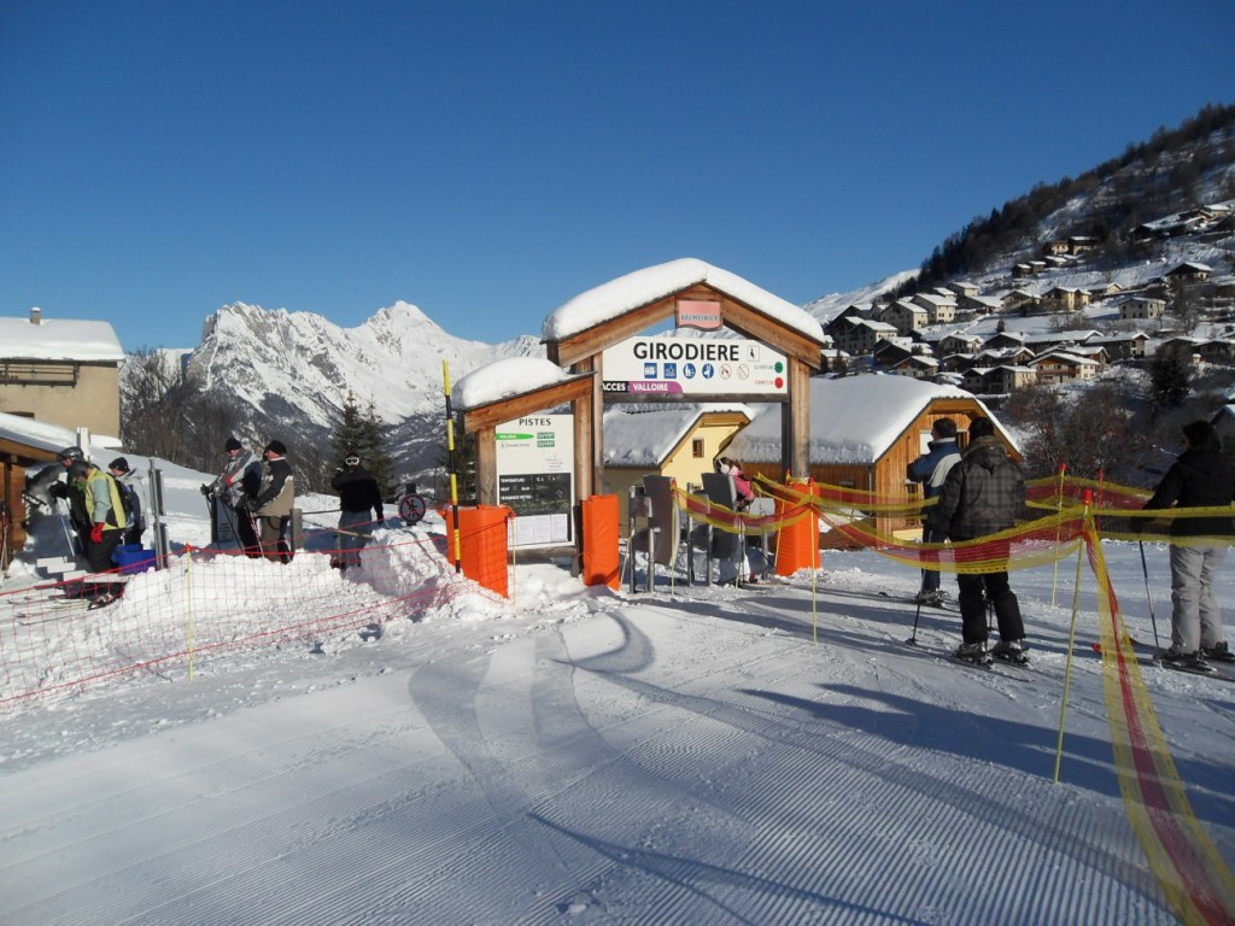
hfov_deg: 52.6
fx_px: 1249
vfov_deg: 40.7
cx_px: 618
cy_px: 463
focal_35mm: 35
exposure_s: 1/500
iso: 80
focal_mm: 6.3
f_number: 8.2
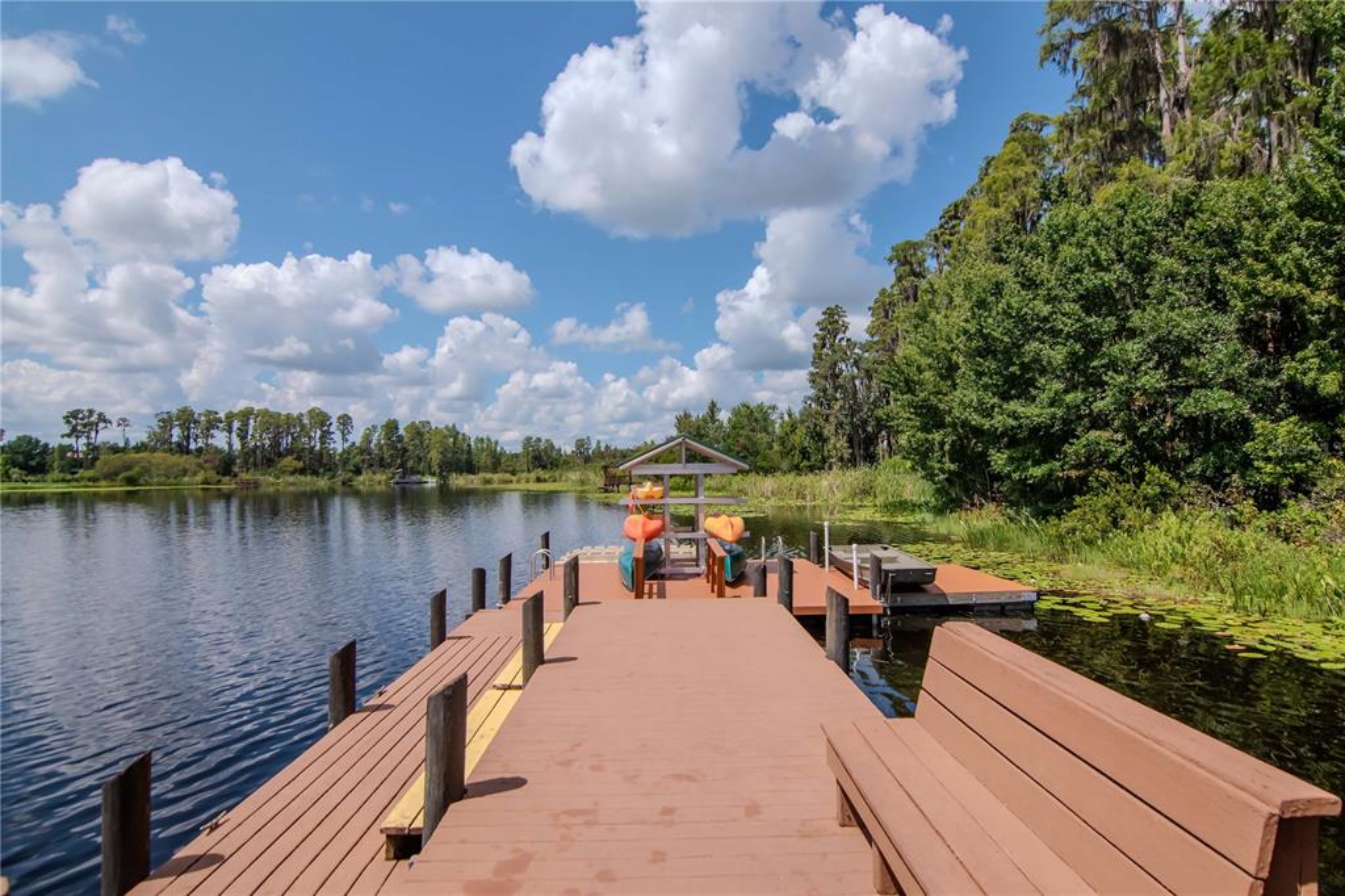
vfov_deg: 63.2
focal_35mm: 20
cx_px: 672
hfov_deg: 85.4
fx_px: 728
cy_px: 448
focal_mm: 13
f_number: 7.1
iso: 800
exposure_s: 1/3200
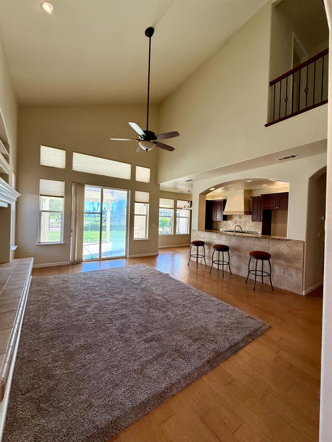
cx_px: 166
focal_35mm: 14
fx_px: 179
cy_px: 221
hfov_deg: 85.7
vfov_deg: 102.1
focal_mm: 2.22
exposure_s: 1/120
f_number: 2.2
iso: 64
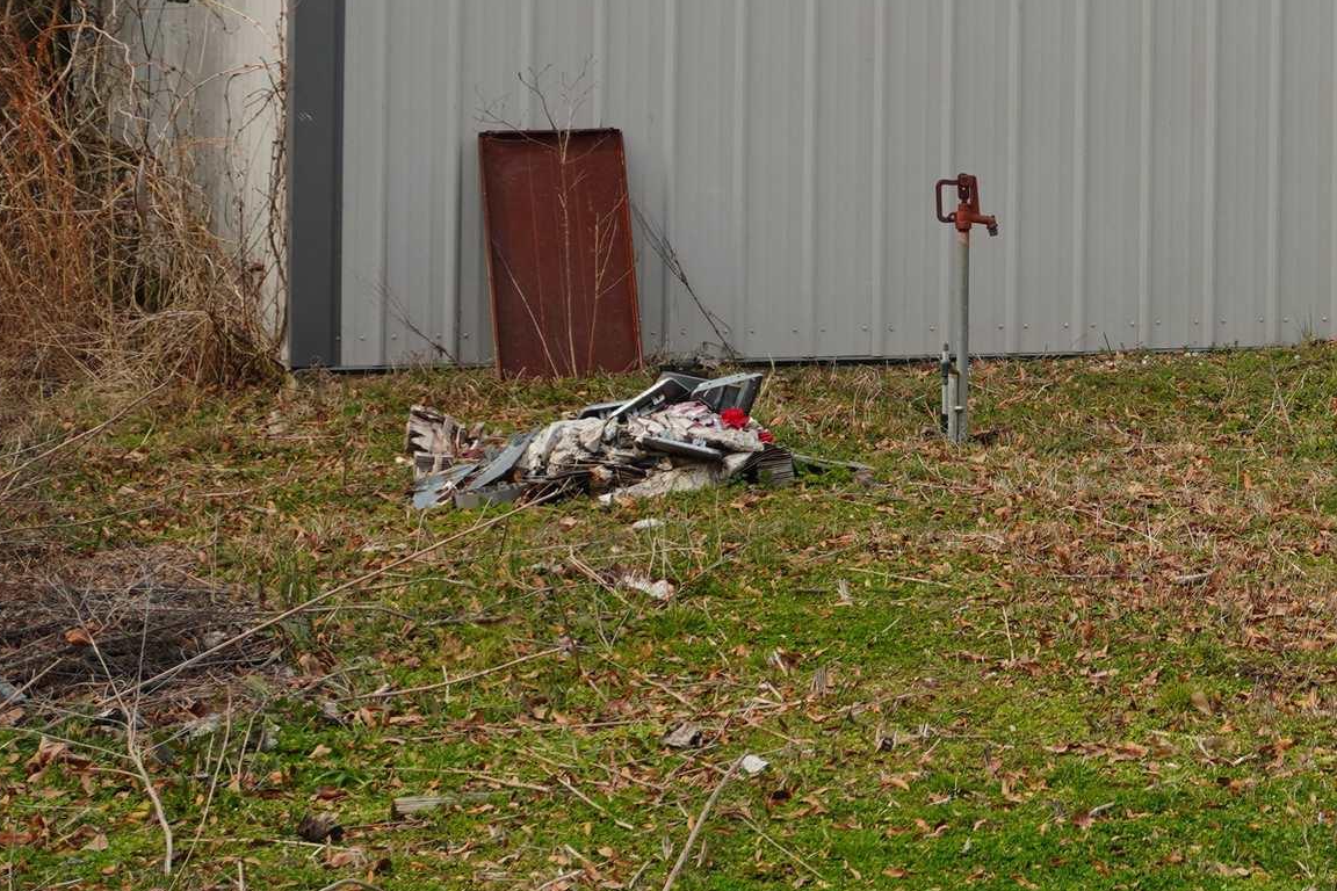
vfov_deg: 12.0
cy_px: -142
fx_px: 4159
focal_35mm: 112
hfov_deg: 17.8
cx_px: 1320
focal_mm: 28
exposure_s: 1/200
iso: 100
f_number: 5.6
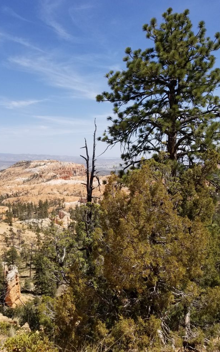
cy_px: 176
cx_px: 101
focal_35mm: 28
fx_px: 269
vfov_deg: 66.5
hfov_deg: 44.5
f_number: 1.7
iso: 50
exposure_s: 1/2760
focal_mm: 4.25
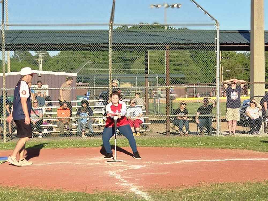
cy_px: 100
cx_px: 134
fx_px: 178
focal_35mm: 23
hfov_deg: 73.9
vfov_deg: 58.9
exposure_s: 1/1962
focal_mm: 5.4
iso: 25
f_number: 1.8
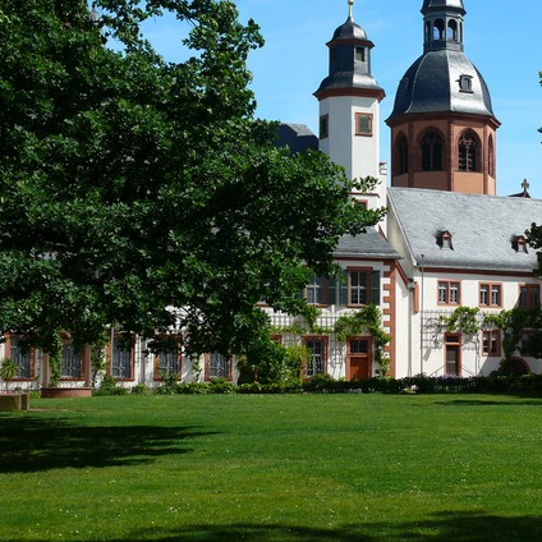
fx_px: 1329
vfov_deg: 23.0
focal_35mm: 75
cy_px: 244
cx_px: 463
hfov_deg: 22.6
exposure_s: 1/200
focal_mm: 10.1
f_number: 5
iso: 100
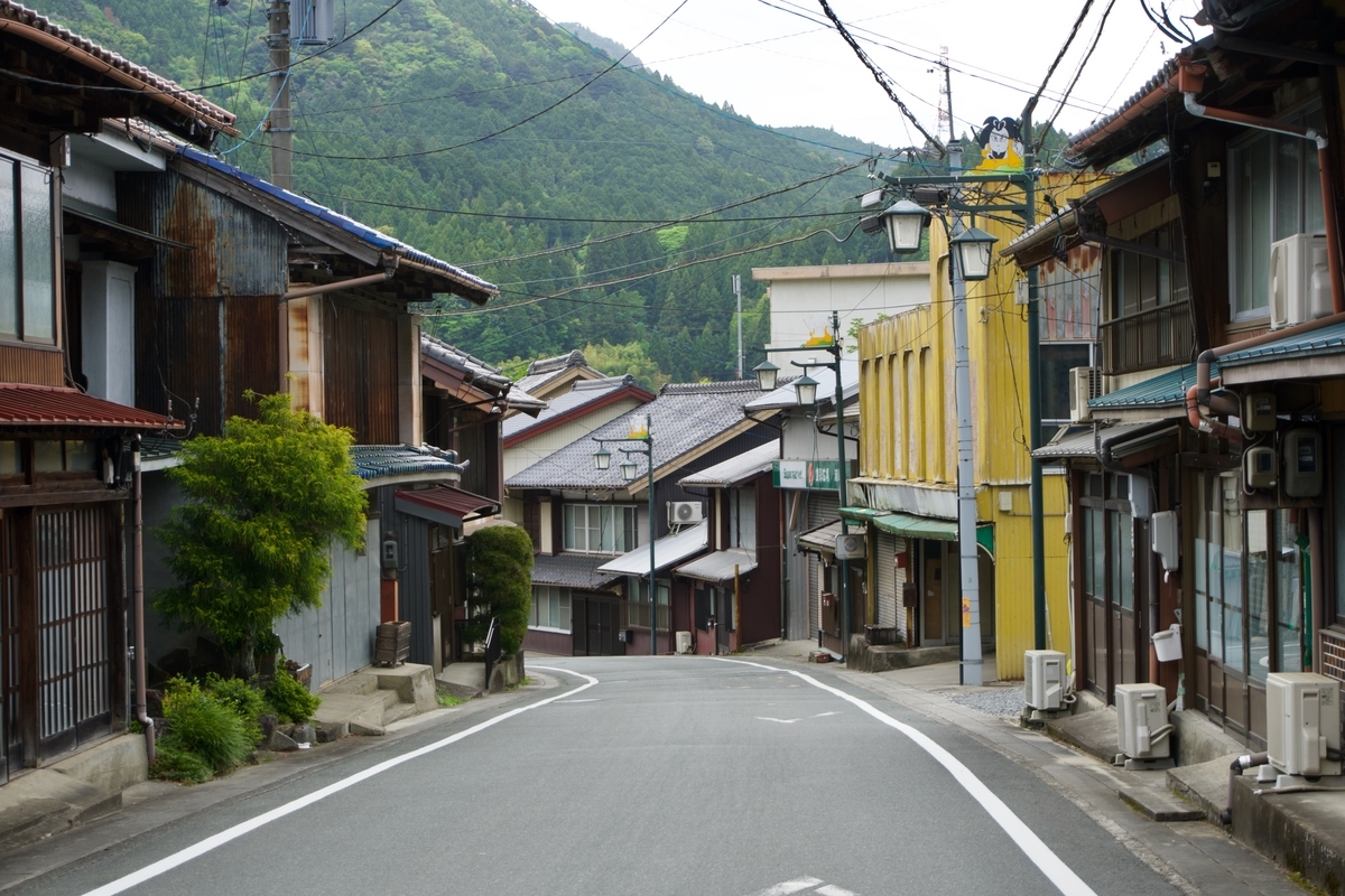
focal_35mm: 75
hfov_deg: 27.0
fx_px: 2802
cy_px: 448
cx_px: 672
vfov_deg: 18.2
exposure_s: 1/80
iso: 160
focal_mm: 50
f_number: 7.1
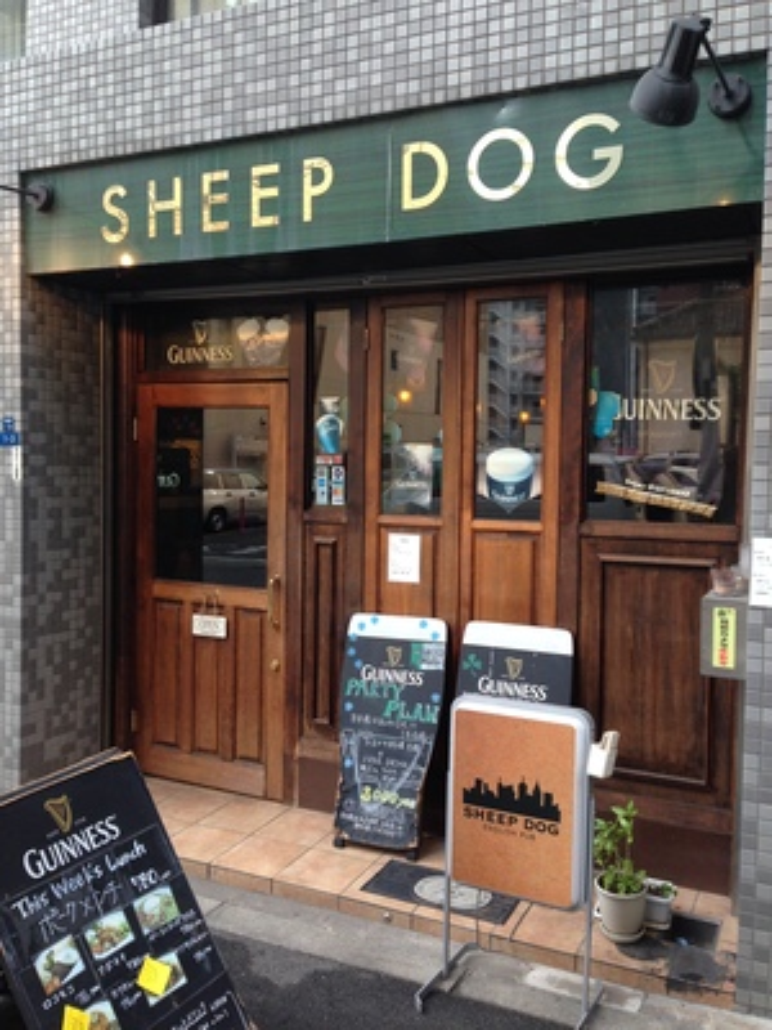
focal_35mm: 33
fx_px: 981
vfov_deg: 55.4
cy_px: 515
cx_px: 386
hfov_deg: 42.9
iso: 64
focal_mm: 4.12
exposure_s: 1/120
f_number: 2.4
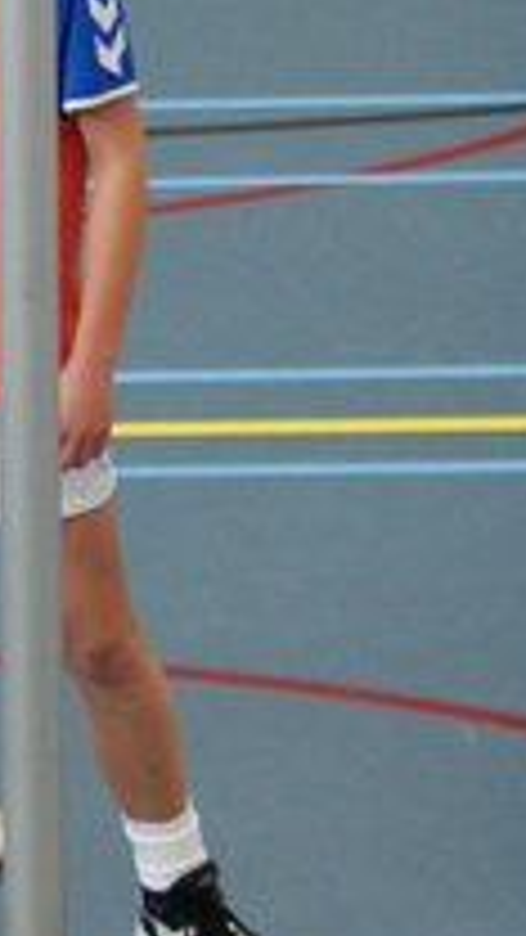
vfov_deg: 5.9
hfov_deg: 3.3
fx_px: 8976
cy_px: -11
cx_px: -481
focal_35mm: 362
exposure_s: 1/160
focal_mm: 40
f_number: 2.8
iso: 400
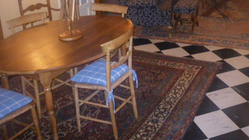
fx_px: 291
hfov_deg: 46.0
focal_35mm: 44
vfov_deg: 26.0
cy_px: 9
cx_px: 155
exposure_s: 1/50
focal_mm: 5
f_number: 3.5
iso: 640
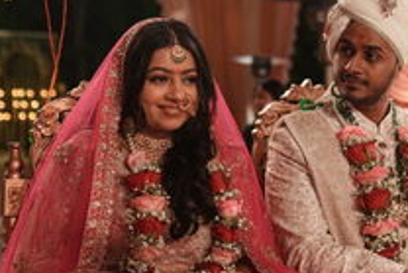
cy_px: 172
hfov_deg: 25.9
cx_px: 310
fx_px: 873
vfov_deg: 17.7
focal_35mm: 77
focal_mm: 35
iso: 320
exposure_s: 1/320
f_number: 2
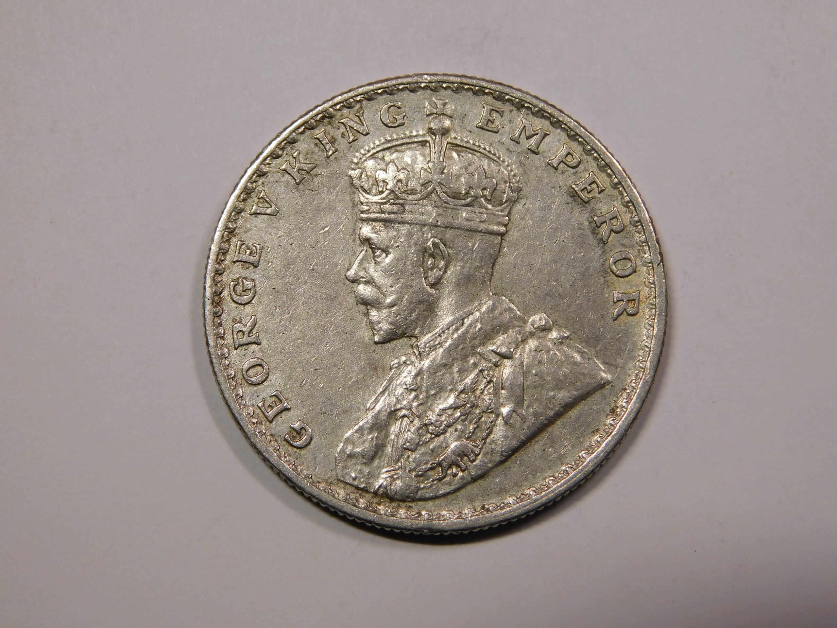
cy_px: 314
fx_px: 2200
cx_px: 418
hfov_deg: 21.5
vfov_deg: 16.2
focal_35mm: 91
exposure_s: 1/80
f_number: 4.5
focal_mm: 16.1
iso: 125
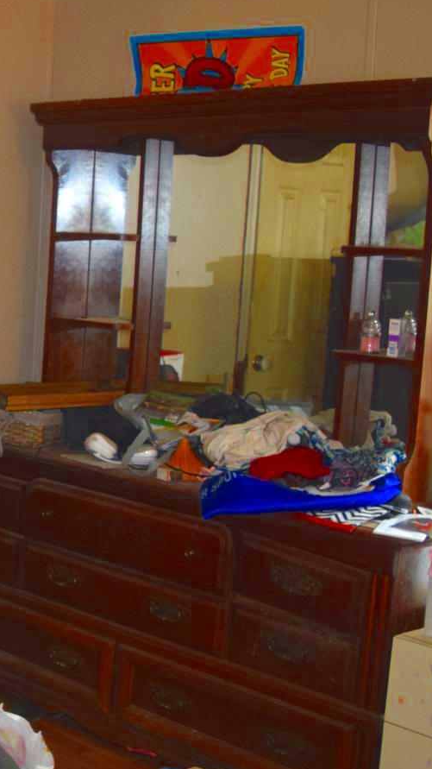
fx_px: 1324
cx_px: -333
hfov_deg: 15.9
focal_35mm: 65
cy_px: 370
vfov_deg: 32.4
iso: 1250
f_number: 3.5
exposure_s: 1/60
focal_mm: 18
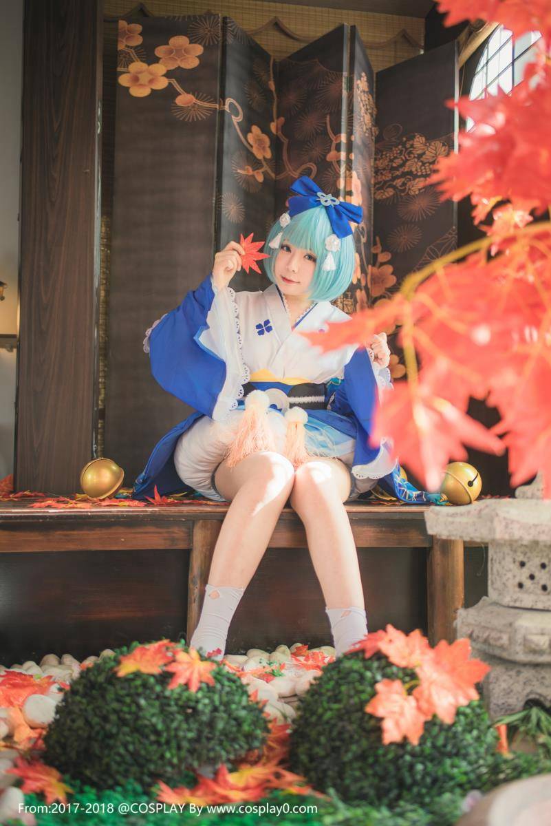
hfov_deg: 37.9
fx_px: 803
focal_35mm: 35
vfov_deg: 54.4
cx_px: 276
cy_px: 413
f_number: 1.8
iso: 100
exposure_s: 1/200
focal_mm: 35
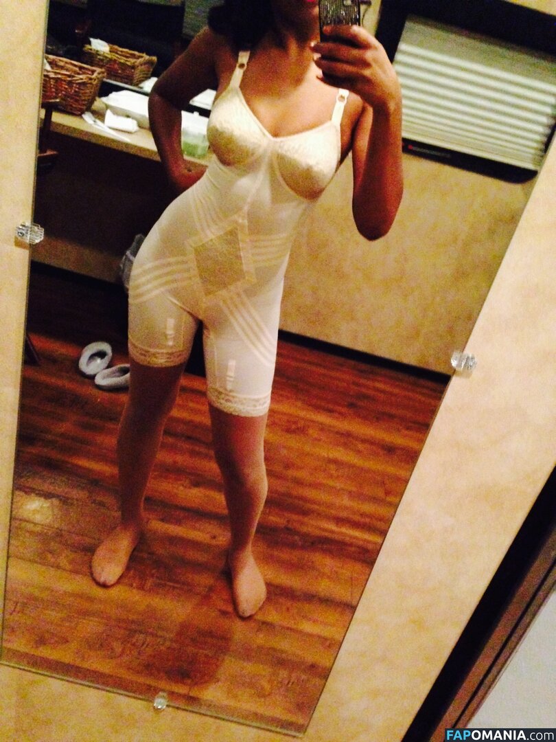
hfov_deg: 42.9
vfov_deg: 55.4
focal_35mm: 33
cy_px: 371
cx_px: 278
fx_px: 707
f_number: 2.4
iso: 800
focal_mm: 4.12
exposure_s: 1/15
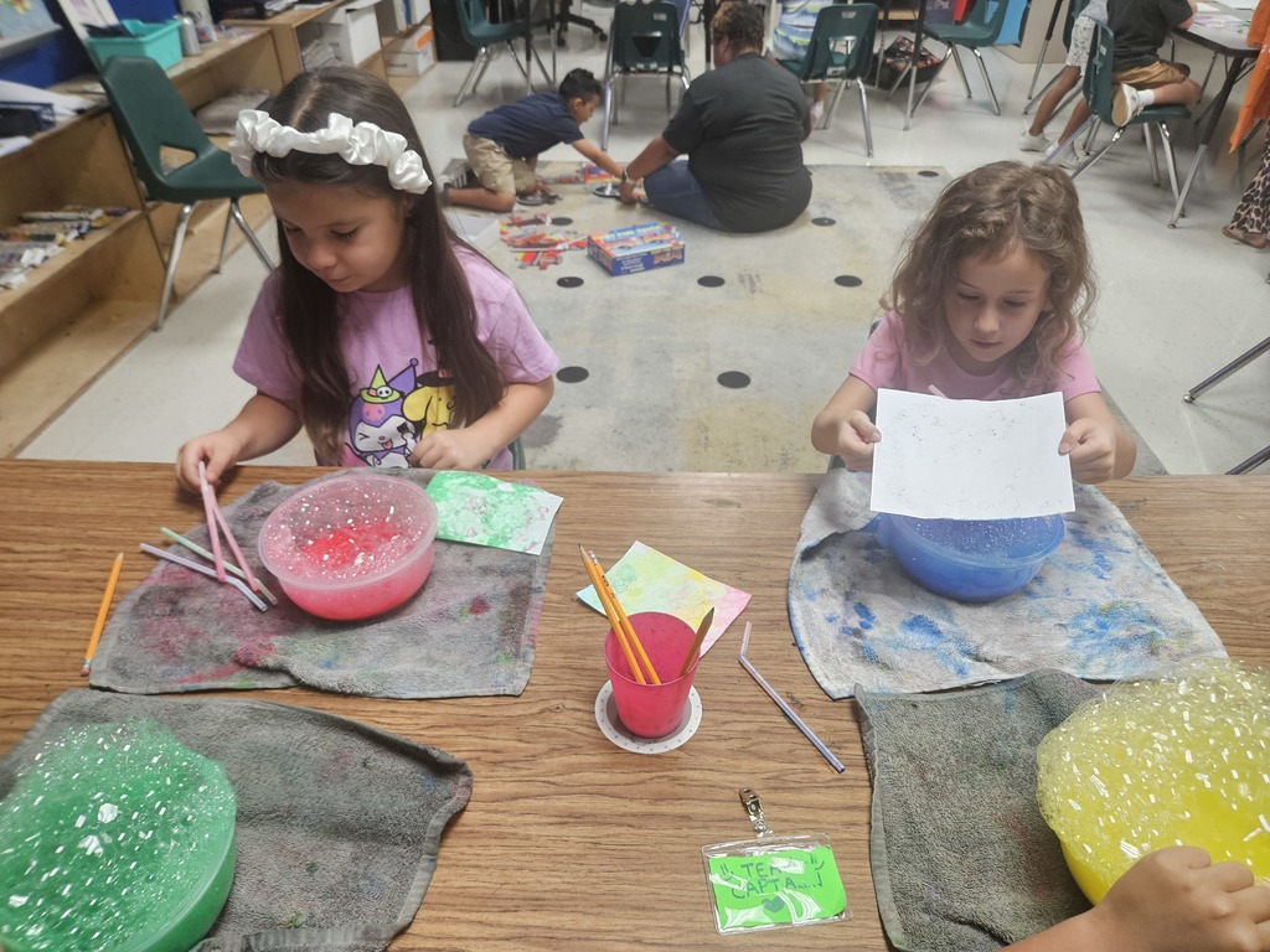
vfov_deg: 58.9
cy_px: 476
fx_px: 844
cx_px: 635
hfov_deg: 73.9
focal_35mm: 23
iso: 400
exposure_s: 1/120
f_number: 1.8
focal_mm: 5.4
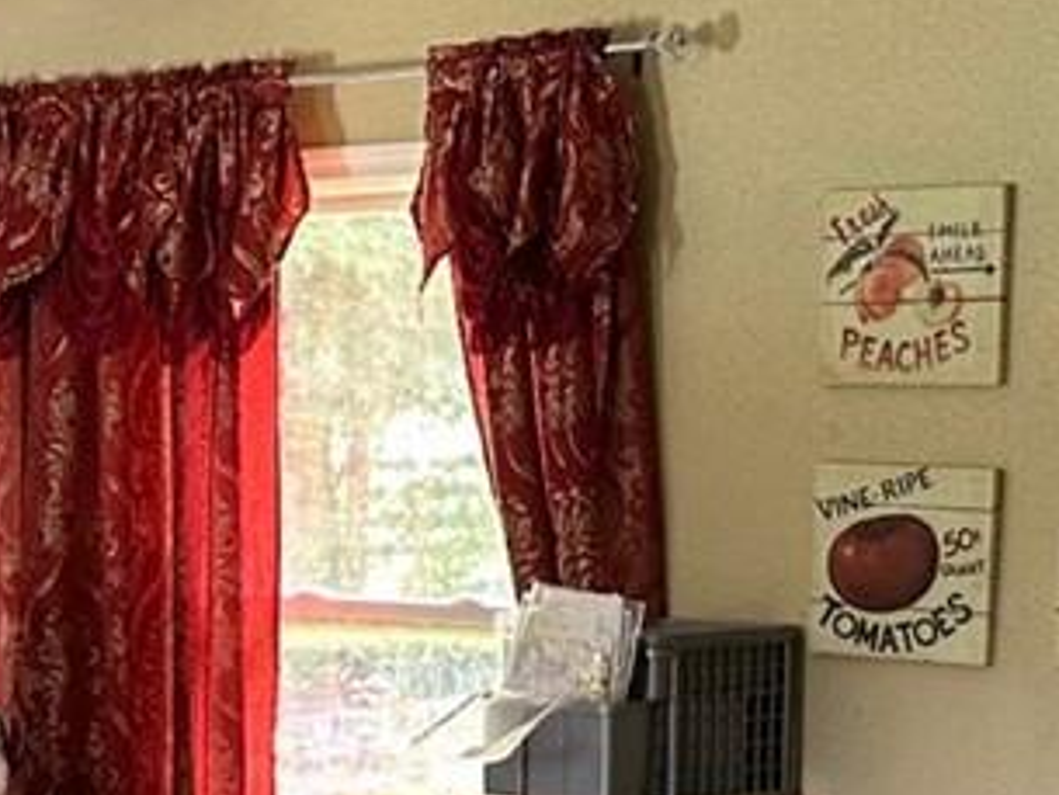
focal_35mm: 126
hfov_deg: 15.0
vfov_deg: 11.7
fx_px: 3856
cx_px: -271
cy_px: 722
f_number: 1.78
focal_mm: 6.86
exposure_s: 1/60
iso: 160
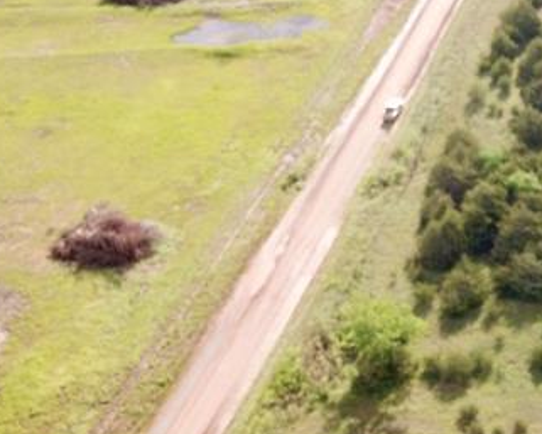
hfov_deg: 20.5
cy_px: 184
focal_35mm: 81
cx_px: 789
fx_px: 1300
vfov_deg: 18.9
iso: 100
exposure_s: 1/482
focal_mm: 4.7
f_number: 2.2
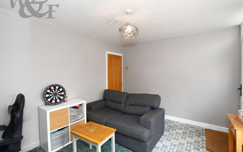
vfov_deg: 71.2
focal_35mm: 16
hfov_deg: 97.8
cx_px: 126
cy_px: 72
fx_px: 106
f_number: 4
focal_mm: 10
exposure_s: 1/60
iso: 500
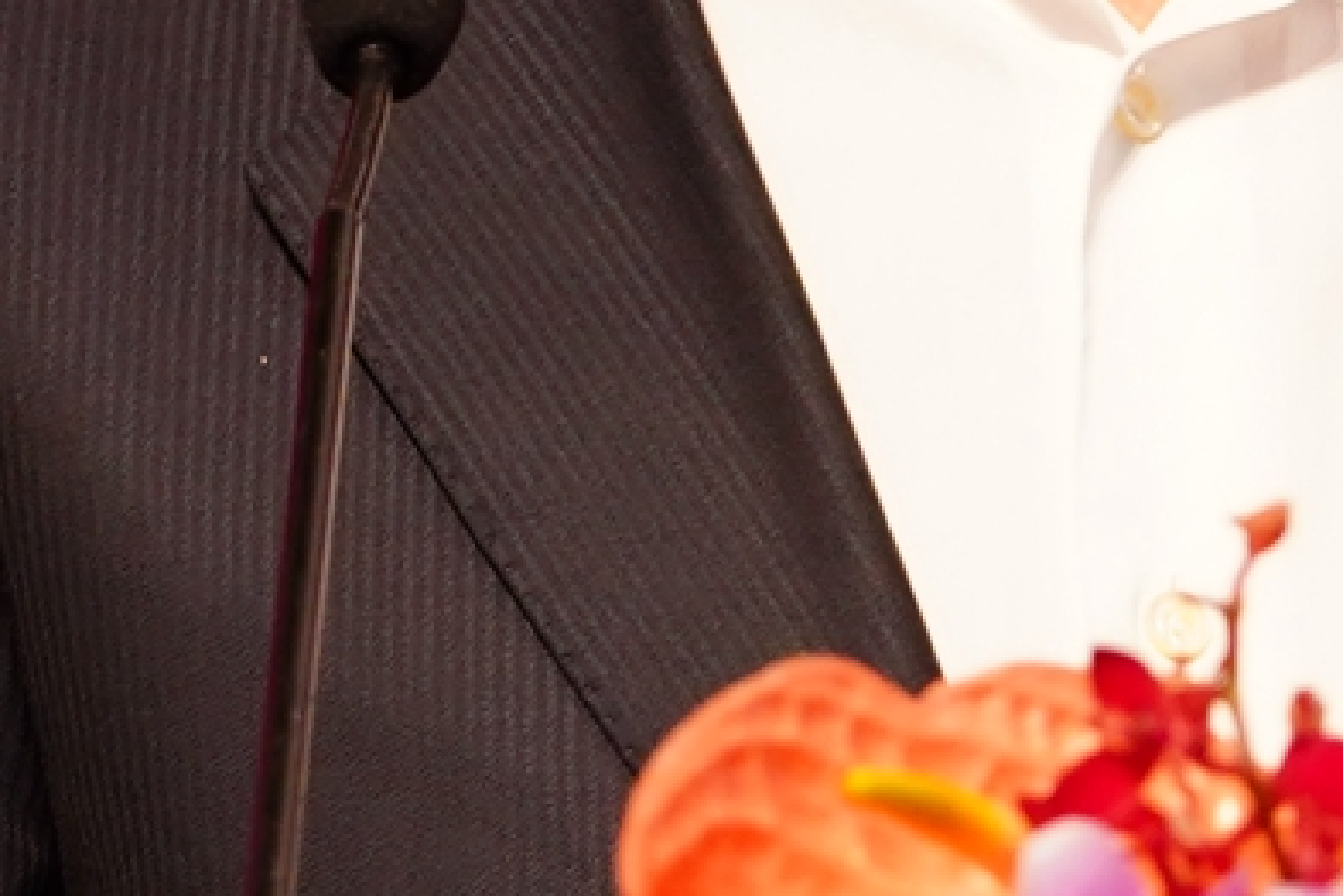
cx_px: 1281
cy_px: 424
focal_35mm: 954
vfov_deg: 1.4
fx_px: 35587
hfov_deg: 2.2
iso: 1000
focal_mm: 125
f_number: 5
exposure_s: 1/125
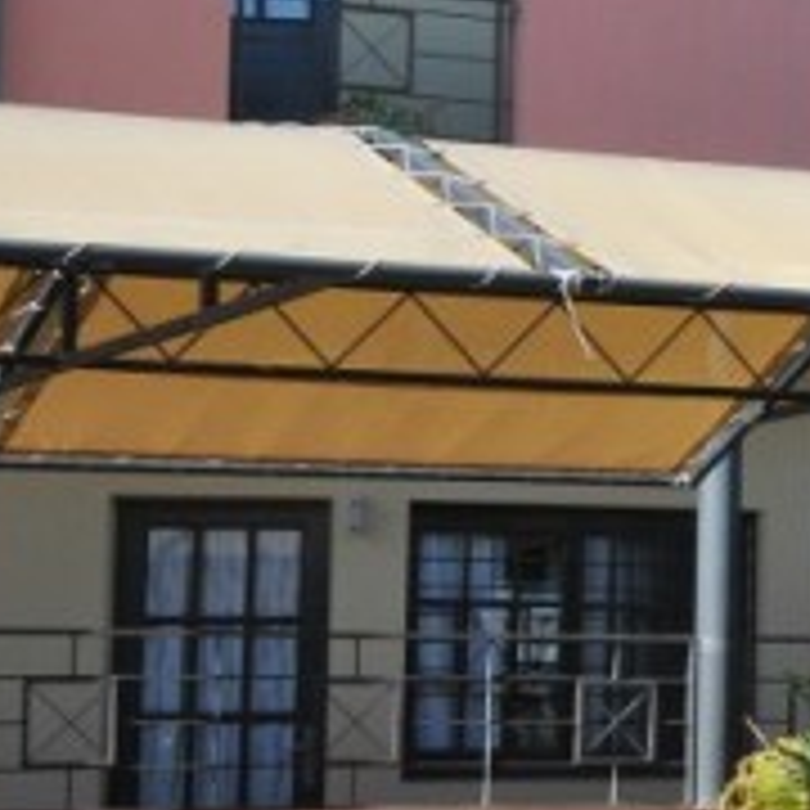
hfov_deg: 10.9
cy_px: 250
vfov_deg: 11.9
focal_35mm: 147
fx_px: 3892
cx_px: 1611
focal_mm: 26
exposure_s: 1/400
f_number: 10
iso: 400
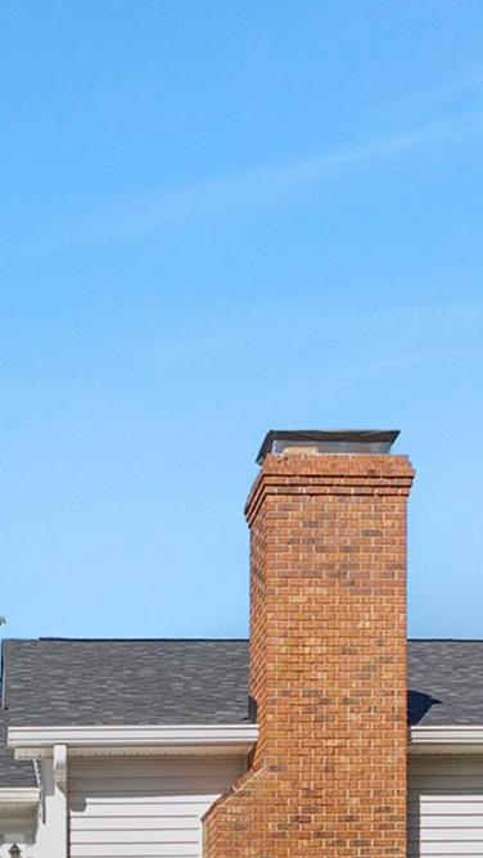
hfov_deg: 24.1
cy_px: 702
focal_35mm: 48
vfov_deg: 40.9
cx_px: 21
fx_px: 1090
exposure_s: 1/1600
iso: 3200
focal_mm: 14.9
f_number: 9
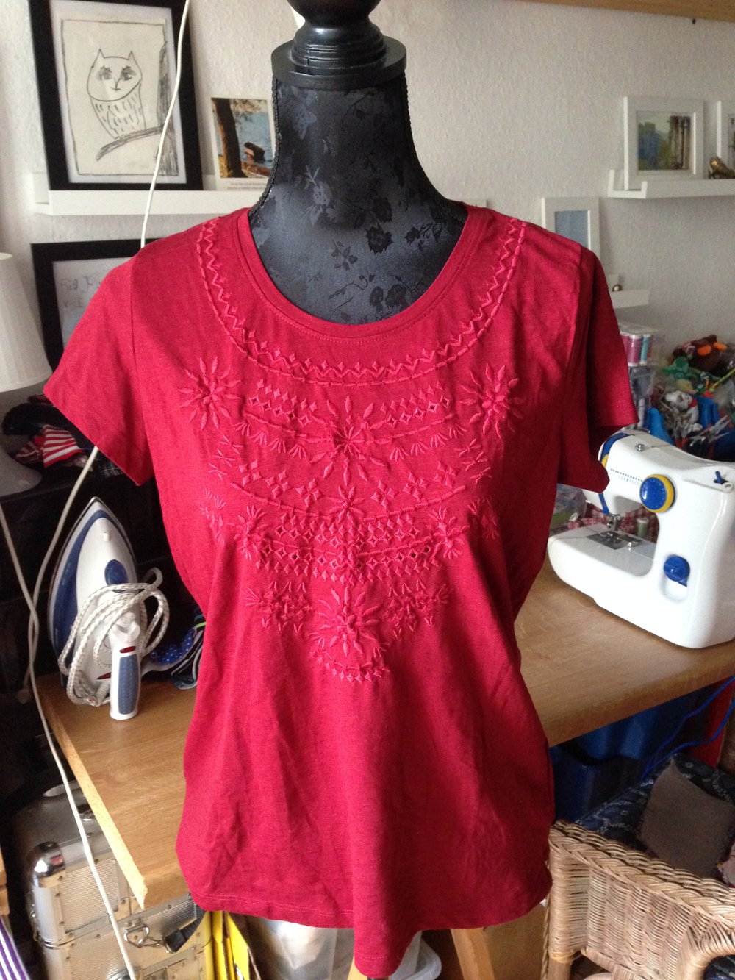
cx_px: 368
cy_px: 490
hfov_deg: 43.0
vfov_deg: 55.3
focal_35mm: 33
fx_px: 934
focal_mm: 4.12
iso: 400
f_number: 2.4
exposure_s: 1/15
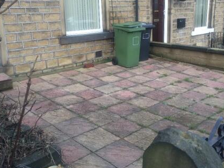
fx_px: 259
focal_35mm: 40
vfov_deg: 35.8
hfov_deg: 46.6
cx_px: 131
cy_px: 69
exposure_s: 1/120
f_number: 2.2
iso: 40
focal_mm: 4.15
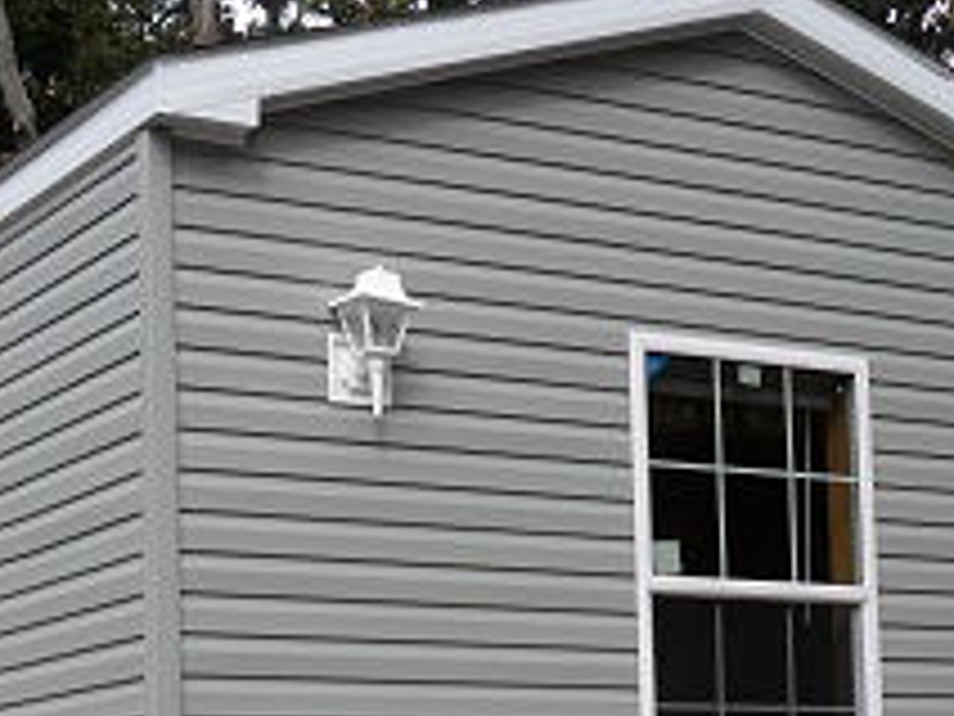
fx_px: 2370
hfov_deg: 22.6
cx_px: 256
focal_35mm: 86
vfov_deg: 16.8
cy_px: 693
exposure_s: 1/500
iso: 80
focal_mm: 6.3
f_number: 3
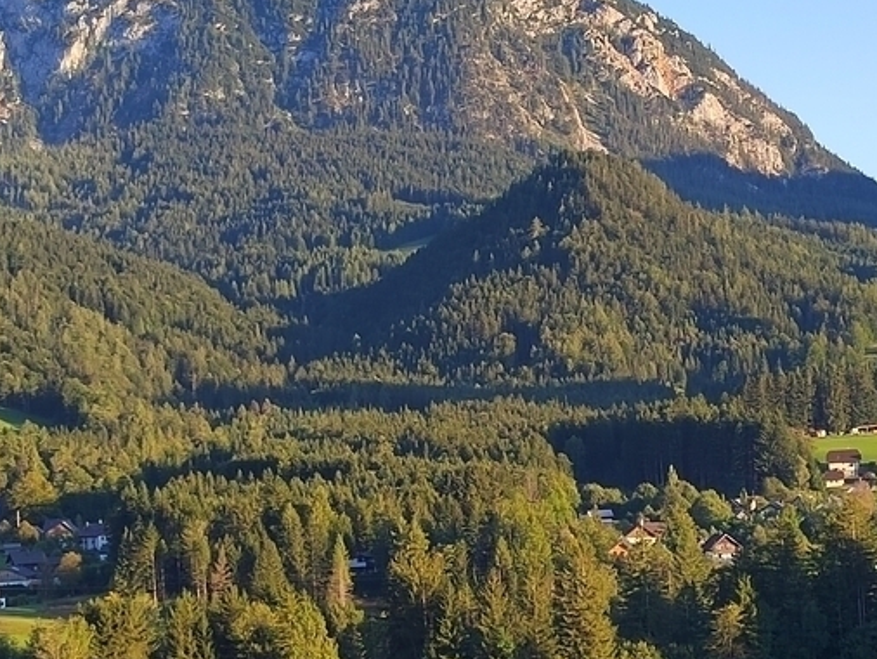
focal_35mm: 93
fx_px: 2357
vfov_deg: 15.9
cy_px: 382
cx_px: 700
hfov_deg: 20.8
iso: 488
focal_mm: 5.52
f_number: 1.9
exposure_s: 1/850
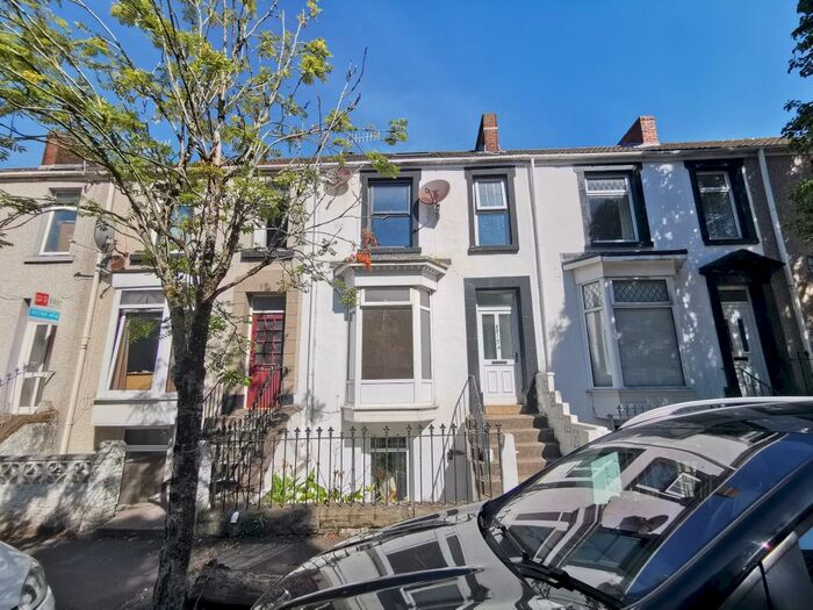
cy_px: 305
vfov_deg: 78.1
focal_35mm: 16
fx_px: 376
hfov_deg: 94.5
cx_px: 406
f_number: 2.2
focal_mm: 2.35
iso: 50
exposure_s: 1/1403
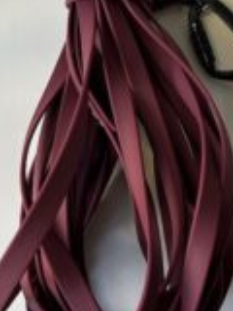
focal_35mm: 65
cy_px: 33
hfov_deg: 22.6
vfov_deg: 28.7
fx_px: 583
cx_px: 130
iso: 80
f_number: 1.5
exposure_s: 1/121
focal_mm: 5.7
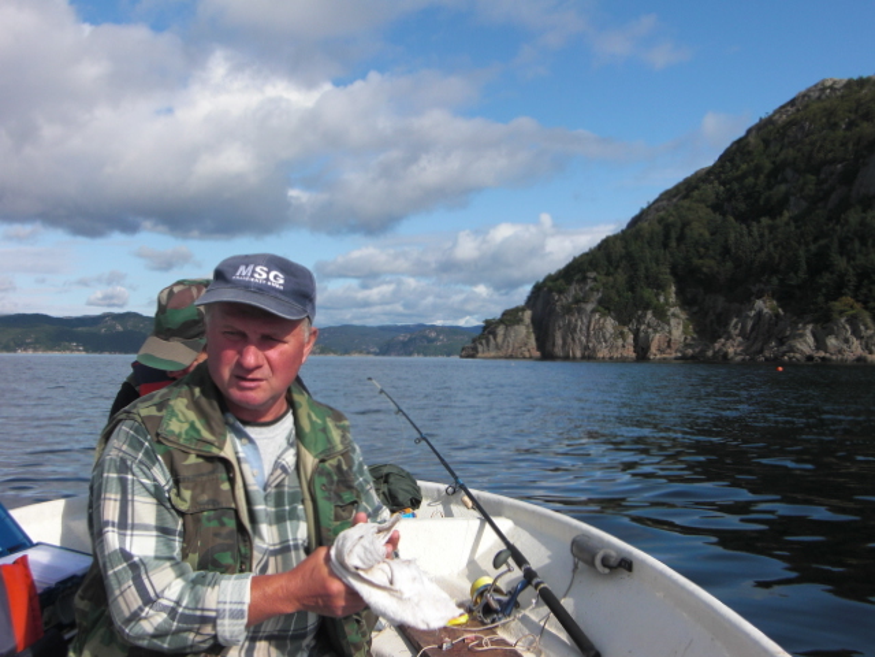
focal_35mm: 39
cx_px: 438
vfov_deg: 36.8
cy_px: 328
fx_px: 986
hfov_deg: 47.9
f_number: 8
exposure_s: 1/200
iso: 50
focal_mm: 6.9
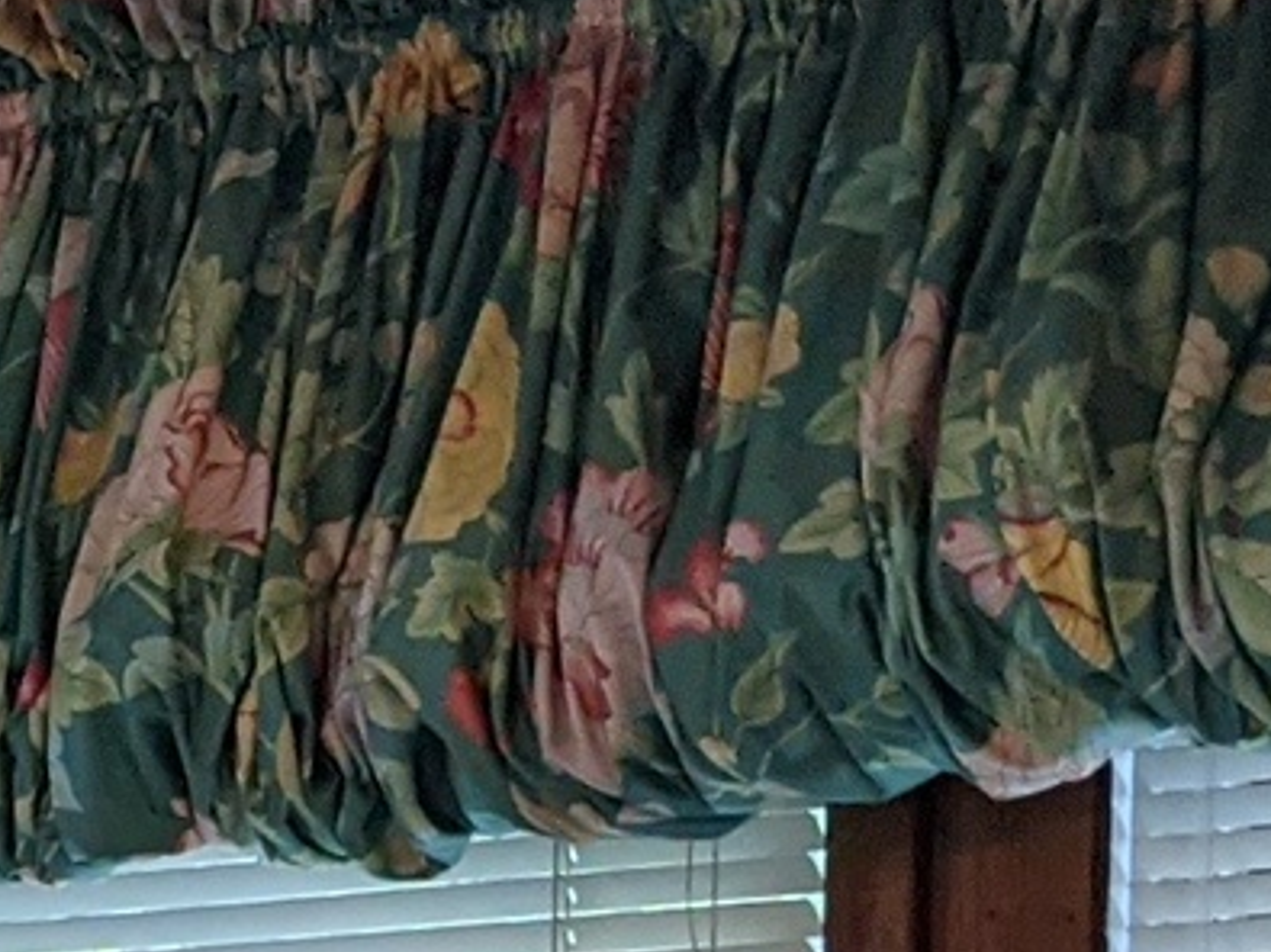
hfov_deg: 8.9
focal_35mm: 210
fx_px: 7708
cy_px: 2431
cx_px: -1239
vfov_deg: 6.6
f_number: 1.73
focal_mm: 4.38
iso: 77
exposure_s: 1/24
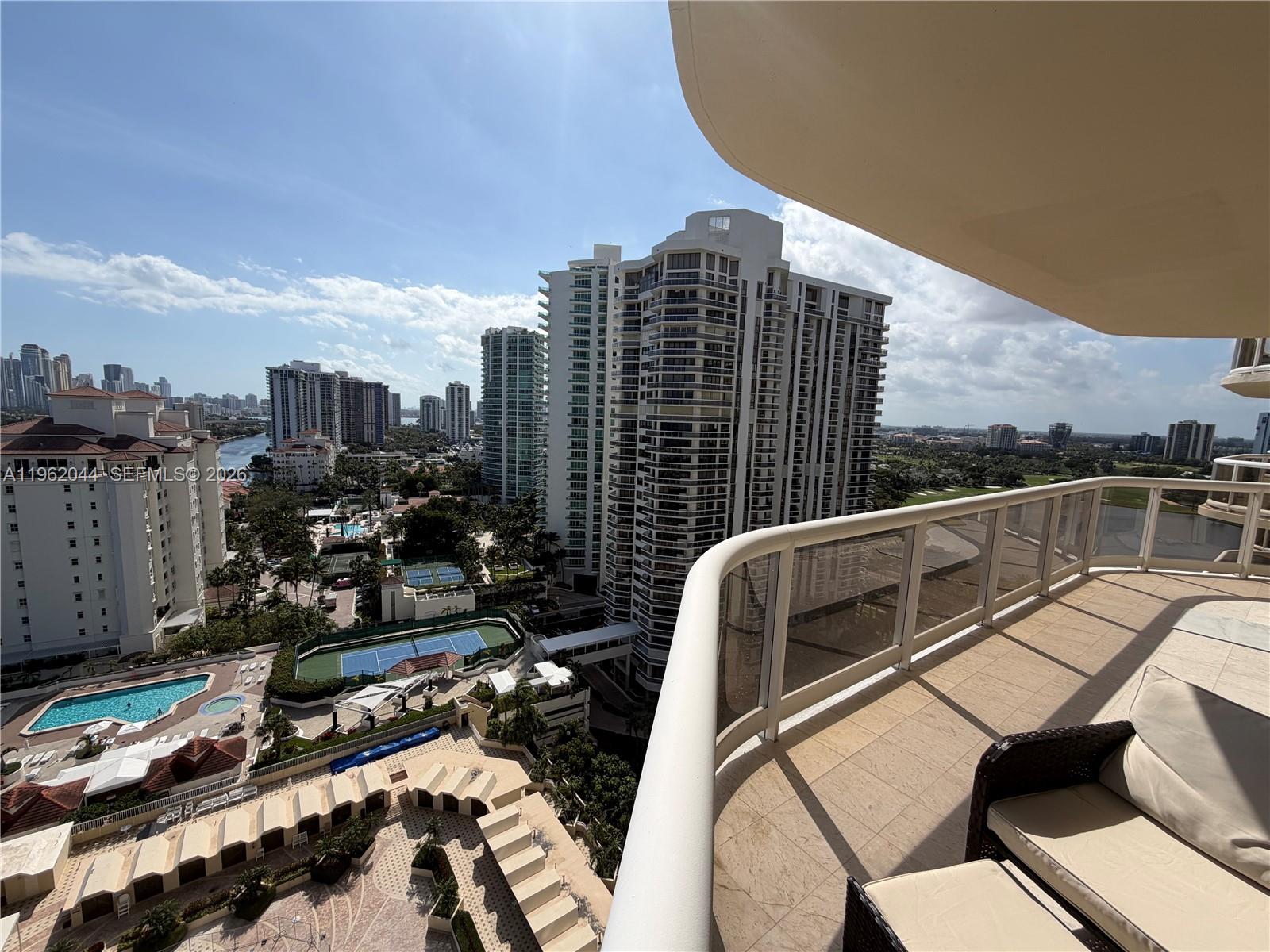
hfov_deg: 102.1
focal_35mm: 14
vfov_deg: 85.7
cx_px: 635
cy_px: 476
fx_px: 514
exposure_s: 1/1745
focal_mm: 2.22
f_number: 2.2
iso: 20
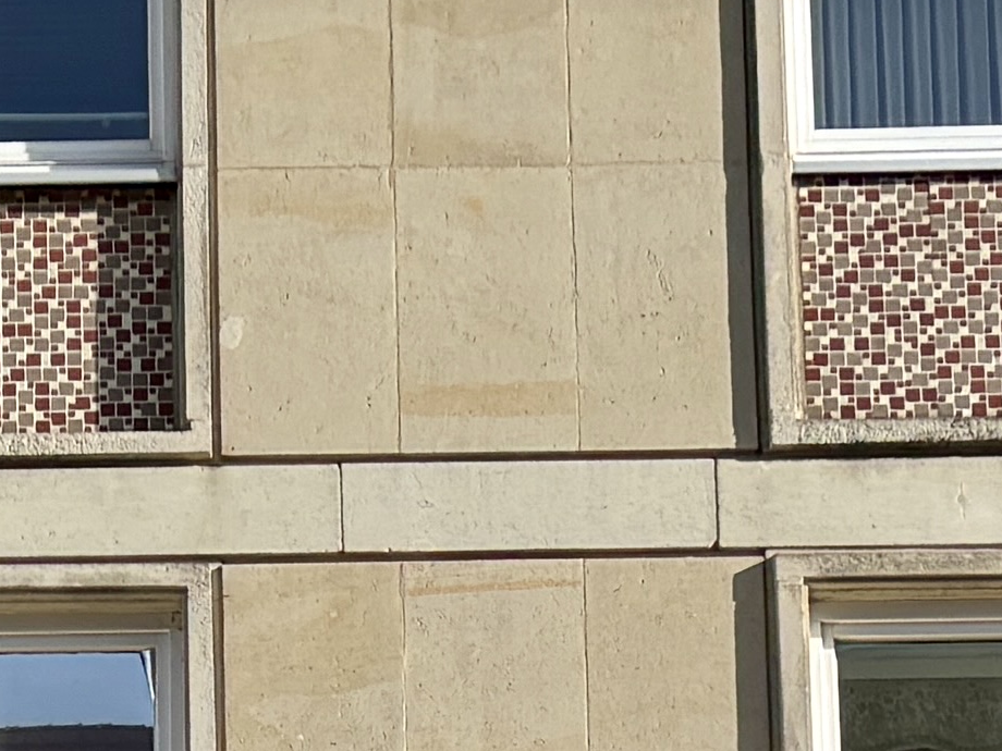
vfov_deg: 8.6
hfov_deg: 13.3
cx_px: 421
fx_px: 4284
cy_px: 2128
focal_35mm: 148
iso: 50
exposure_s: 1/2062
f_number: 1.6
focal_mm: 5.96
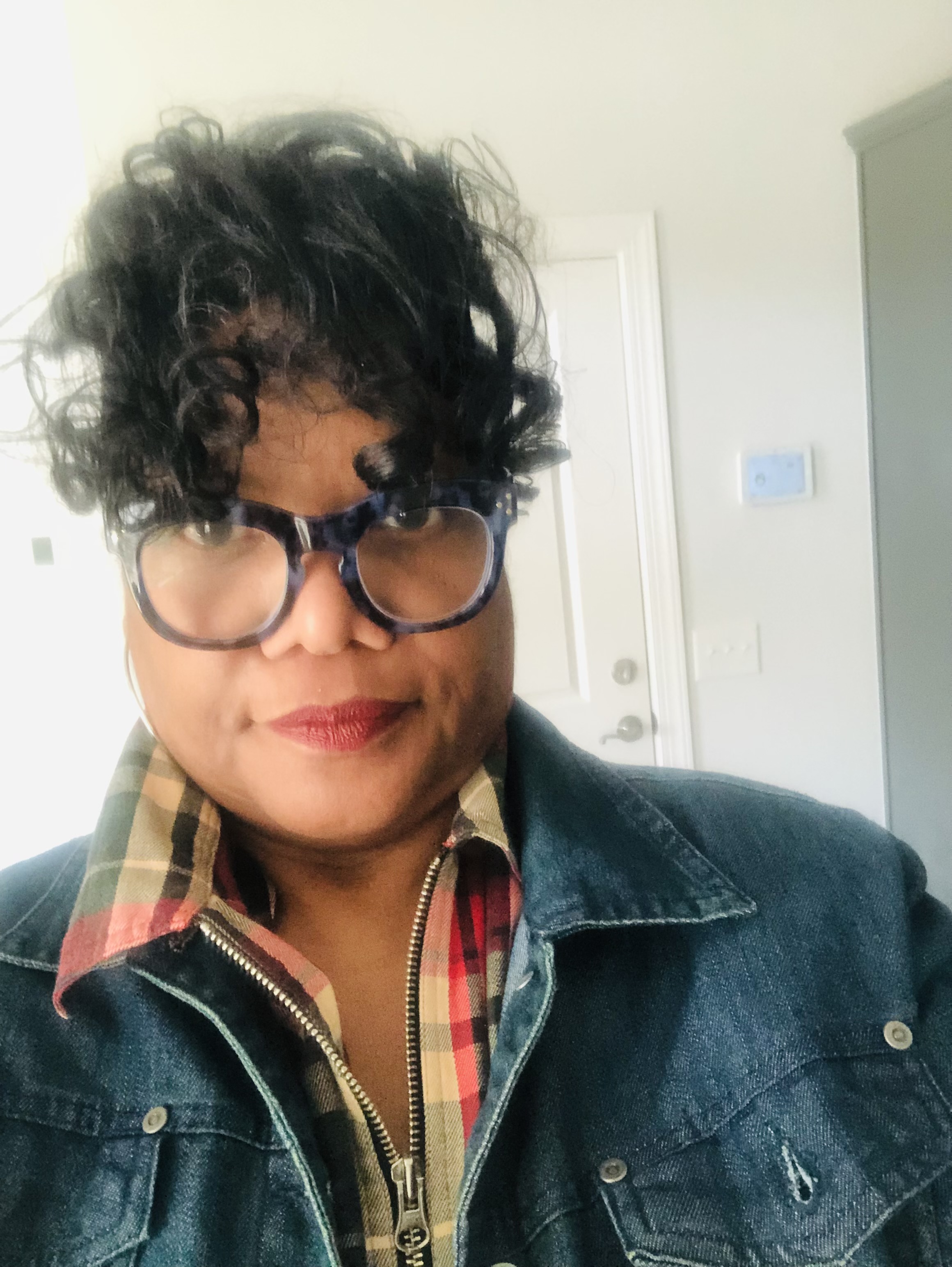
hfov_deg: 44.2
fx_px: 1172
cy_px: 634
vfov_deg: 56.8
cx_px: 476
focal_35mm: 32
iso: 320
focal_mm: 2.87
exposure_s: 1/60
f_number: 2.2
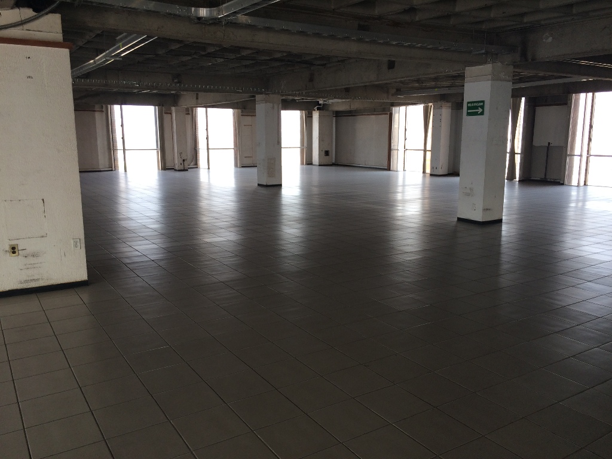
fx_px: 513
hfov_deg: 61.7
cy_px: 230
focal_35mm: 29
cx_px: 306
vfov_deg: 48.2
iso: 40
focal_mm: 4.15
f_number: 2.2
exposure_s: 1/60
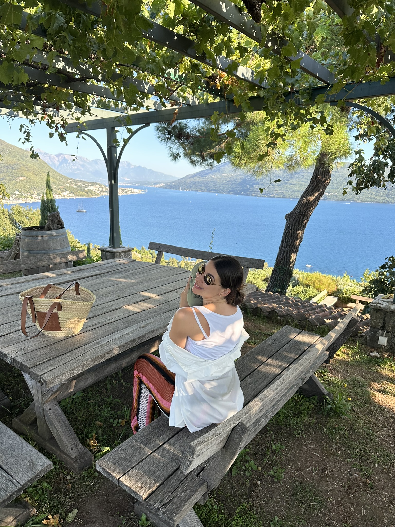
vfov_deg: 71.6
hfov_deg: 56.8
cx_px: 198
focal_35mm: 24
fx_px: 365
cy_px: 264
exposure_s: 1/729
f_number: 1.78
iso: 80
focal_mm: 6.86
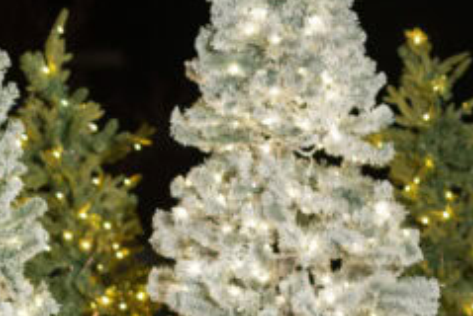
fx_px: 2815
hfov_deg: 9.6
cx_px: 312
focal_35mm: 214
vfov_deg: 6.4
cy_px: 403
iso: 1600
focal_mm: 50
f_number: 1.6
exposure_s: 1/320
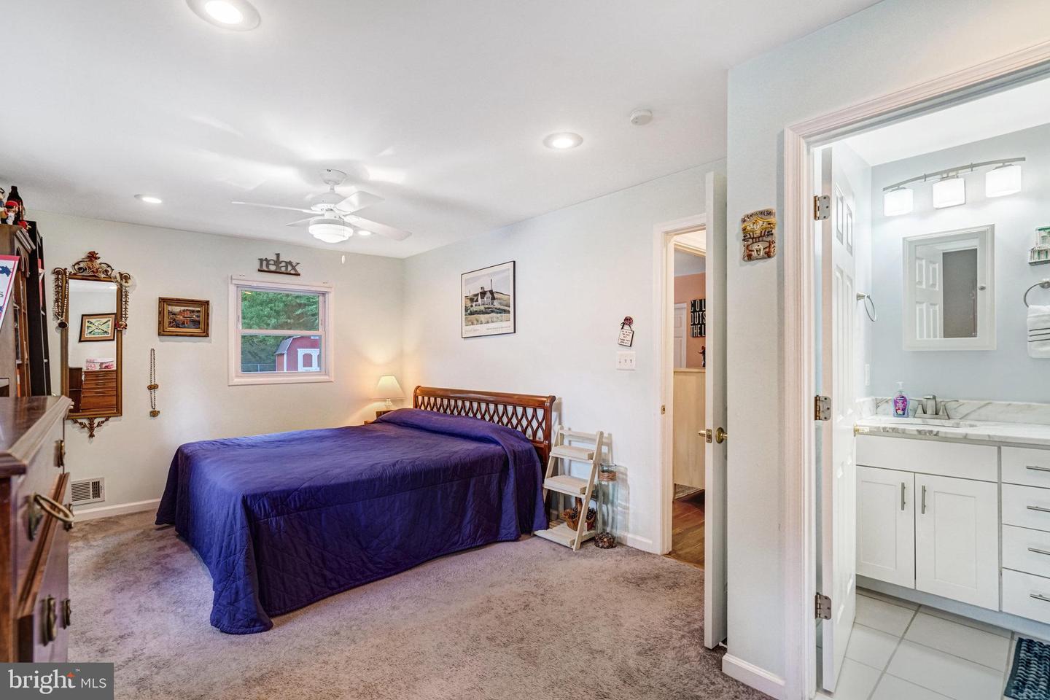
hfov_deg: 96.7
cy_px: 350
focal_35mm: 16
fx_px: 467
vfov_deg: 73.7
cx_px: 525
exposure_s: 1/50
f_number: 8
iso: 1250
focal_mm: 16
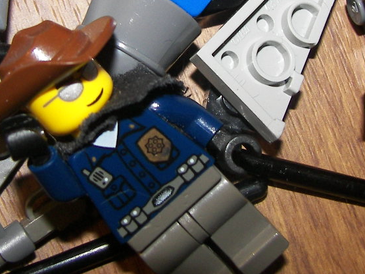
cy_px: 64
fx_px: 875
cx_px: 149
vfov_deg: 17.7
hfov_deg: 23.5
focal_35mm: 83
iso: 100
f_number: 2.8
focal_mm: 6
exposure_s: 1/30
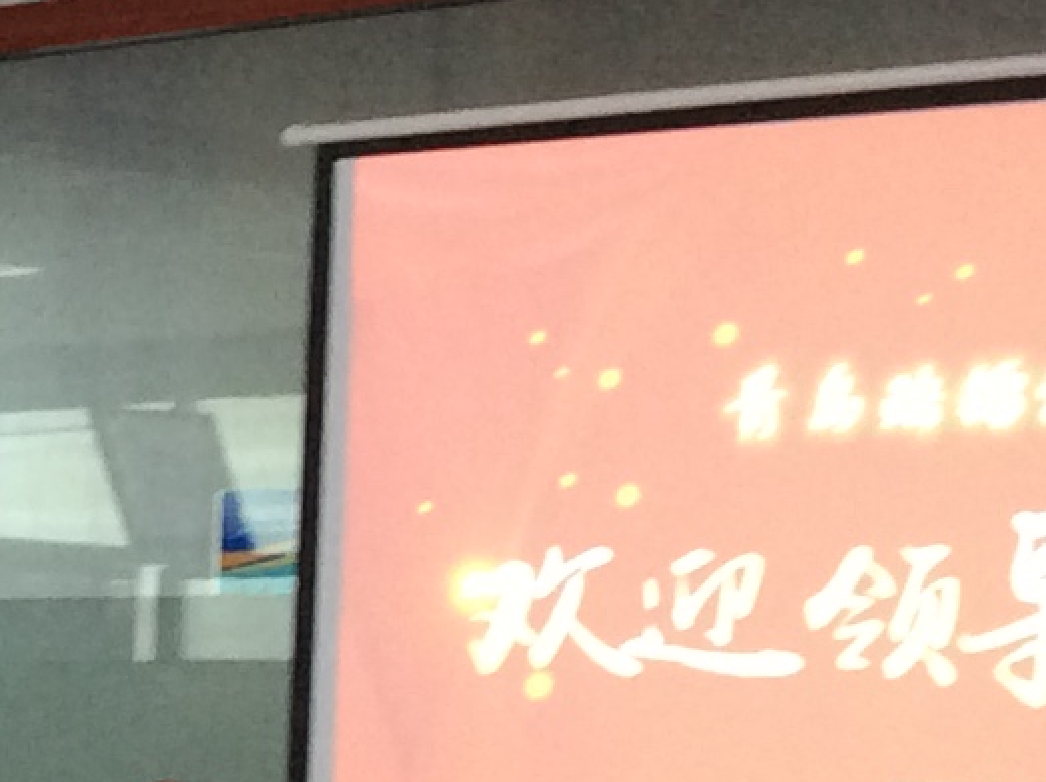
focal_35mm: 159
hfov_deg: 11.7
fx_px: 4798
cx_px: -739
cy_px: 1255
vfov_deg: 9.0
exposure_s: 1/25
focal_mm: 3.3
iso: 80
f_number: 2.4
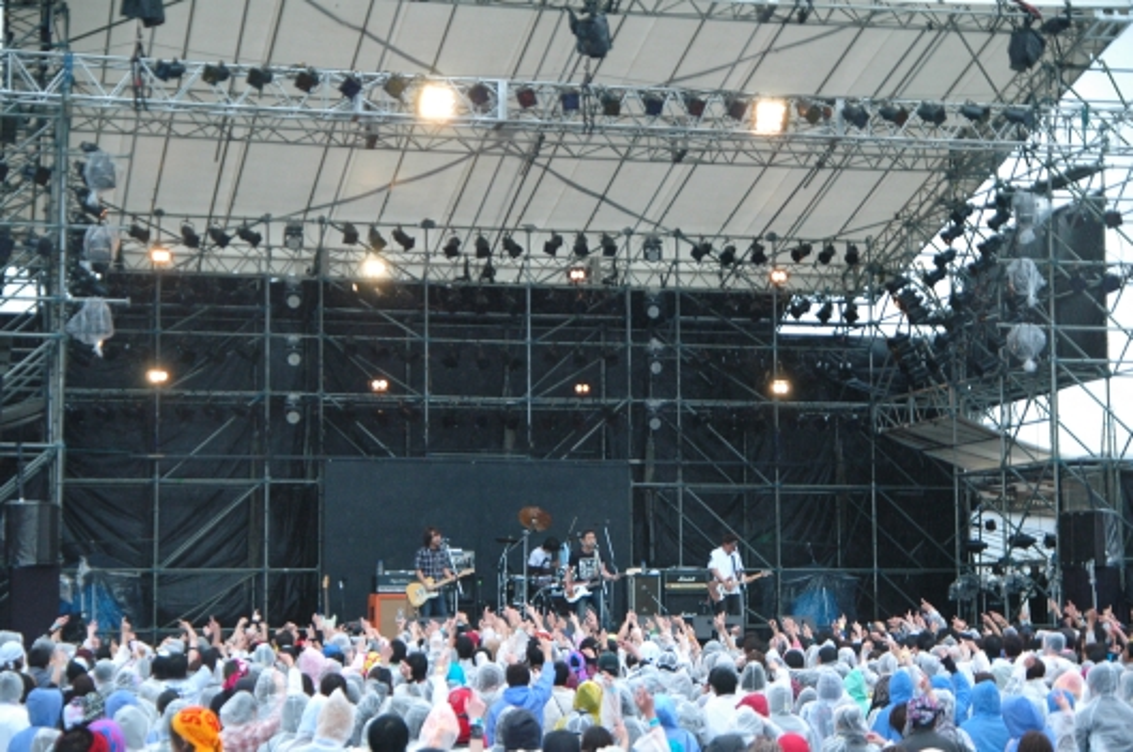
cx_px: 566
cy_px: 376
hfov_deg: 27.0
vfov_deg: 18.1
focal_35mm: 75
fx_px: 2357
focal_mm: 50
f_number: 3.2
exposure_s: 1/1000
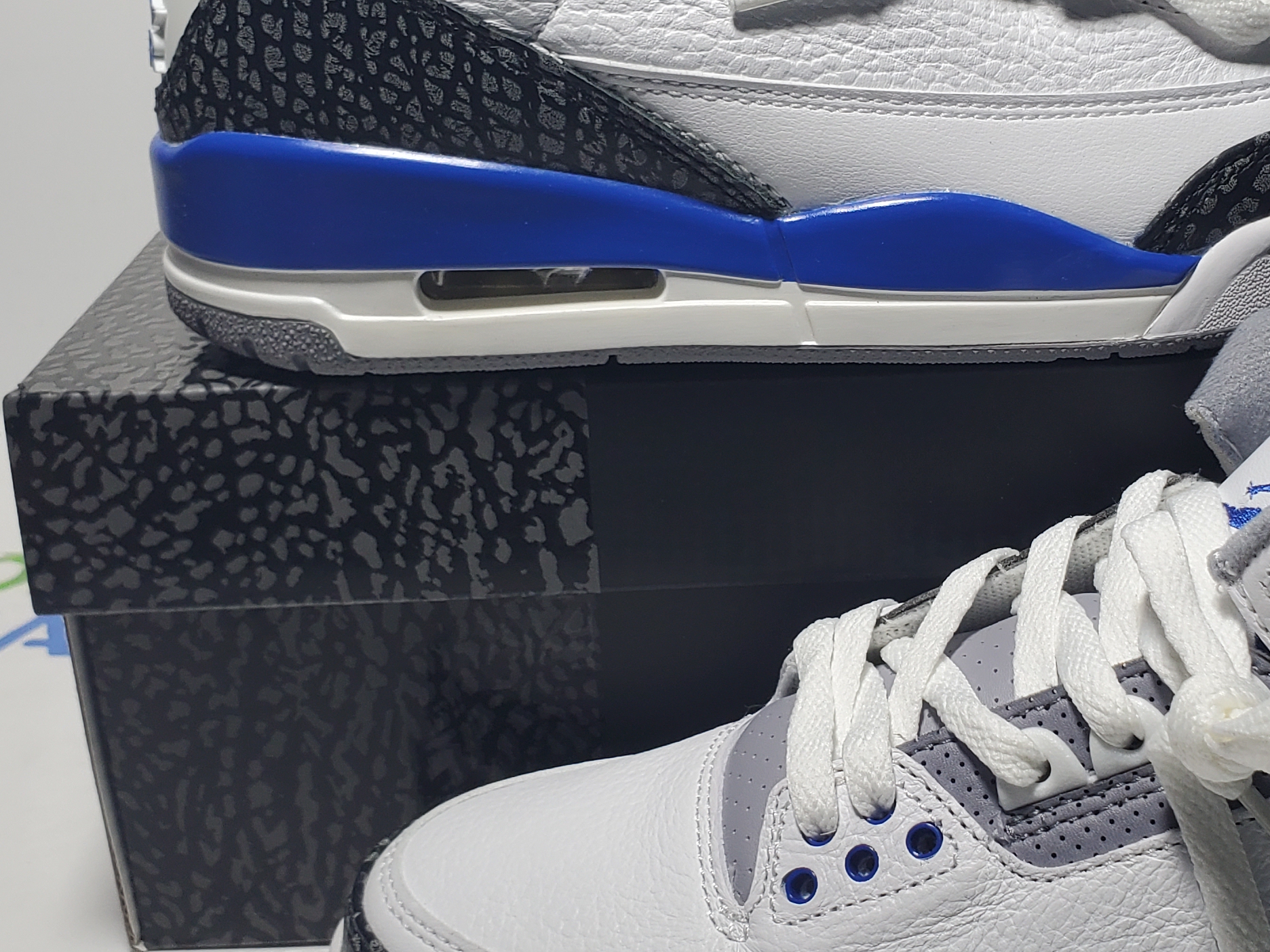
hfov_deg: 33.5
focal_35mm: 56
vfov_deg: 26.1
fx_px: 2055
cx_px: 992
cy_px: 427
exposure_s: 1/216
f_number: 2.4
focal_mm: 4.3
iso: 50
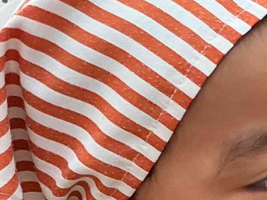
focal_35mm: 151
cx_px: 467
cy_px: 317
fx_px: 1165
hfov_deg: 12.1
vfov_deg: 9.5
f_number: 1.8
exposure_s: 1/60
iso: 50
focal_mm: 3
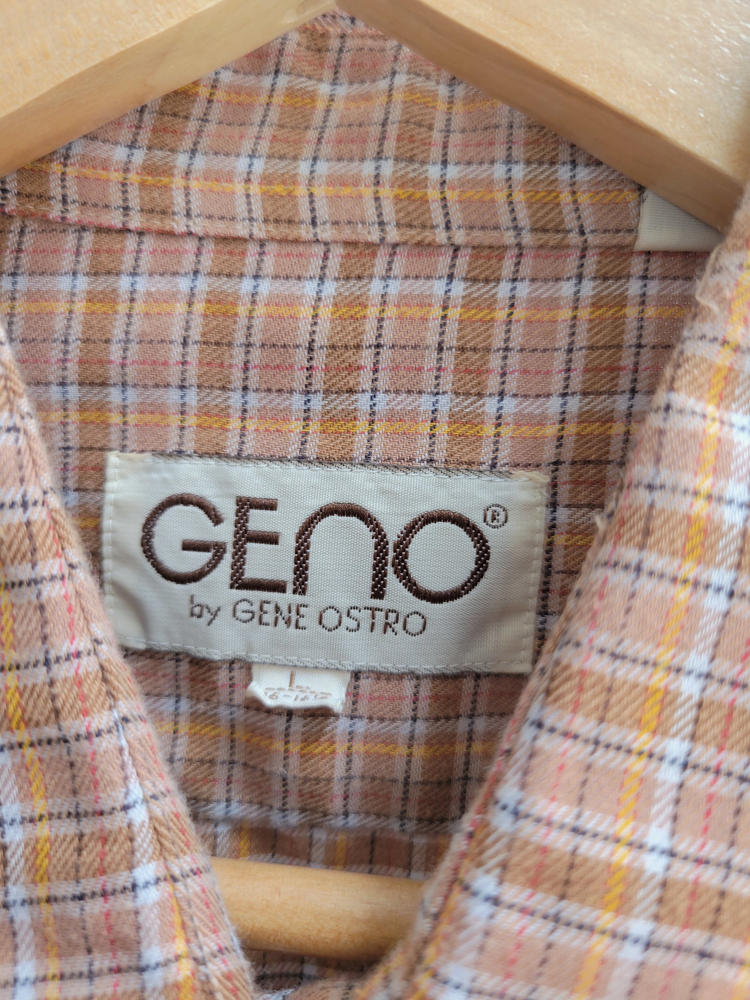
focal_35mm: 26
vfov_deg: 67.3
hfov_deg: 53.1
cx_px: 375
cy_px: 500
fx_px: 751
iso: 64
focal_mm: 5.4
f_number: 1.8
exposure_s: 1/120
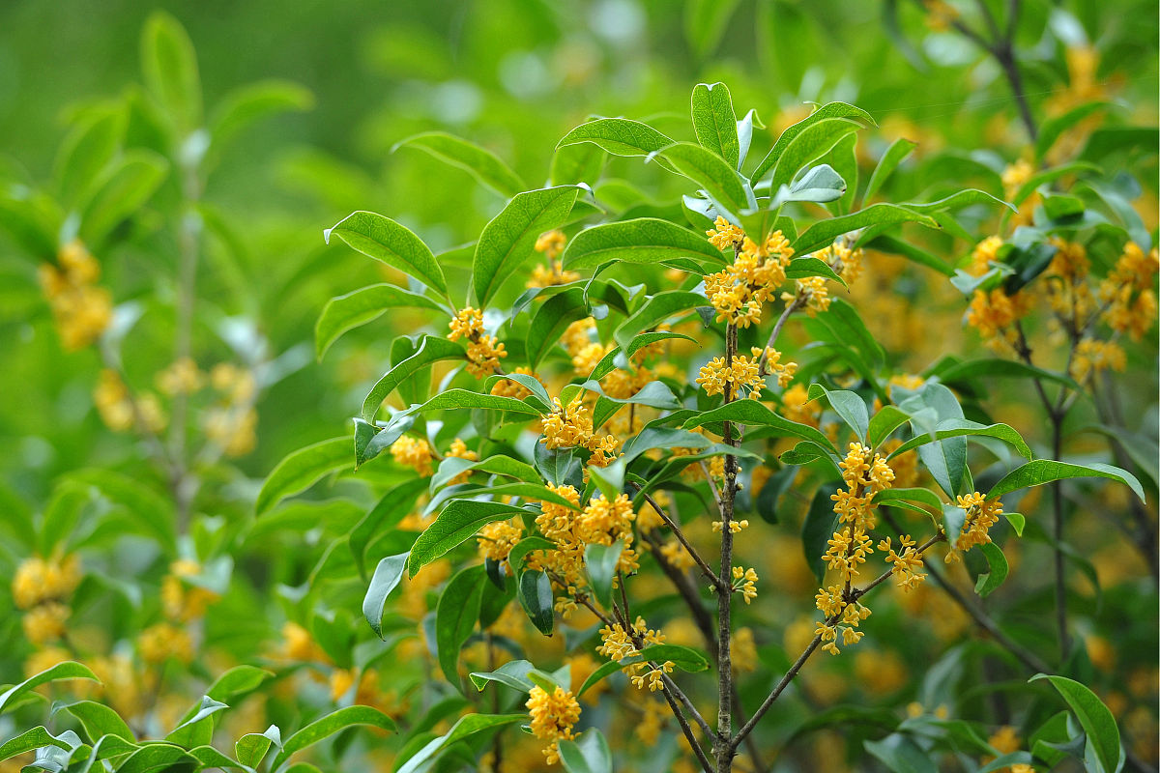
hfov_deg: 10.3
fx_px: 6444
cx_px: 580
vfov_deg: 6.9
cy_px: 386
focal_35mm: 200
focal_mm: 200
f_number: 9
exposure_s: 1/250
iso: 320
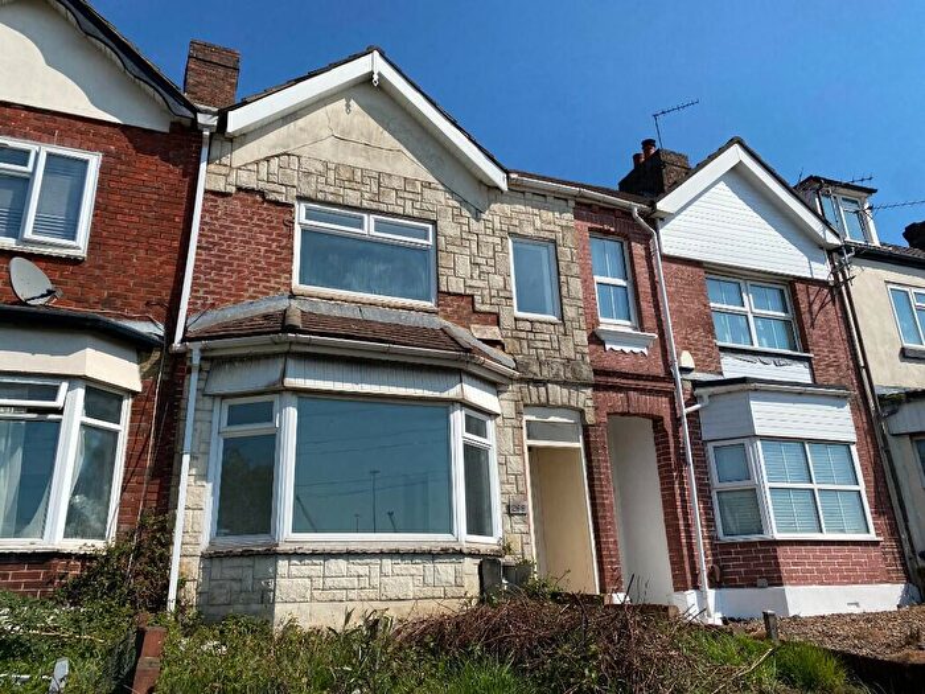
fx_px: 695
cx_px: 462
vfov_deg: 53.1
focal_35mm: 26
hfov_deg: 67.3
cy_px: 347
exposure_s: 1/3846
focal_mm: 4.25
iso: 32
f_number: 1.8
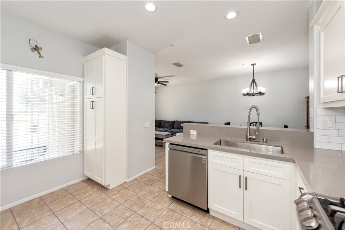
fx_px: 134
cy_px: 115
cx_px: 172
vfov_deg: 81.2
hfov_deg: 104.2
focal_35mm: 14
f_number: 5.6
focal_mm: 14
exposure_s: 1/125
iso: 640
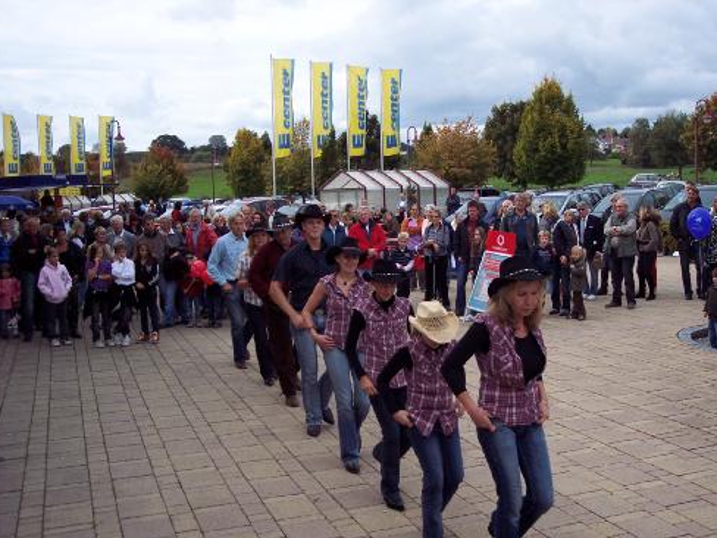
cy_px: 274
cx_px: 363
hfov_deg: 46.8
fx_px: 829
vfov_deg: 36.0
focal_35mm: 40
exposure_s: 1/500
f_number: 3.4
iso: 100
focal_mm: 8
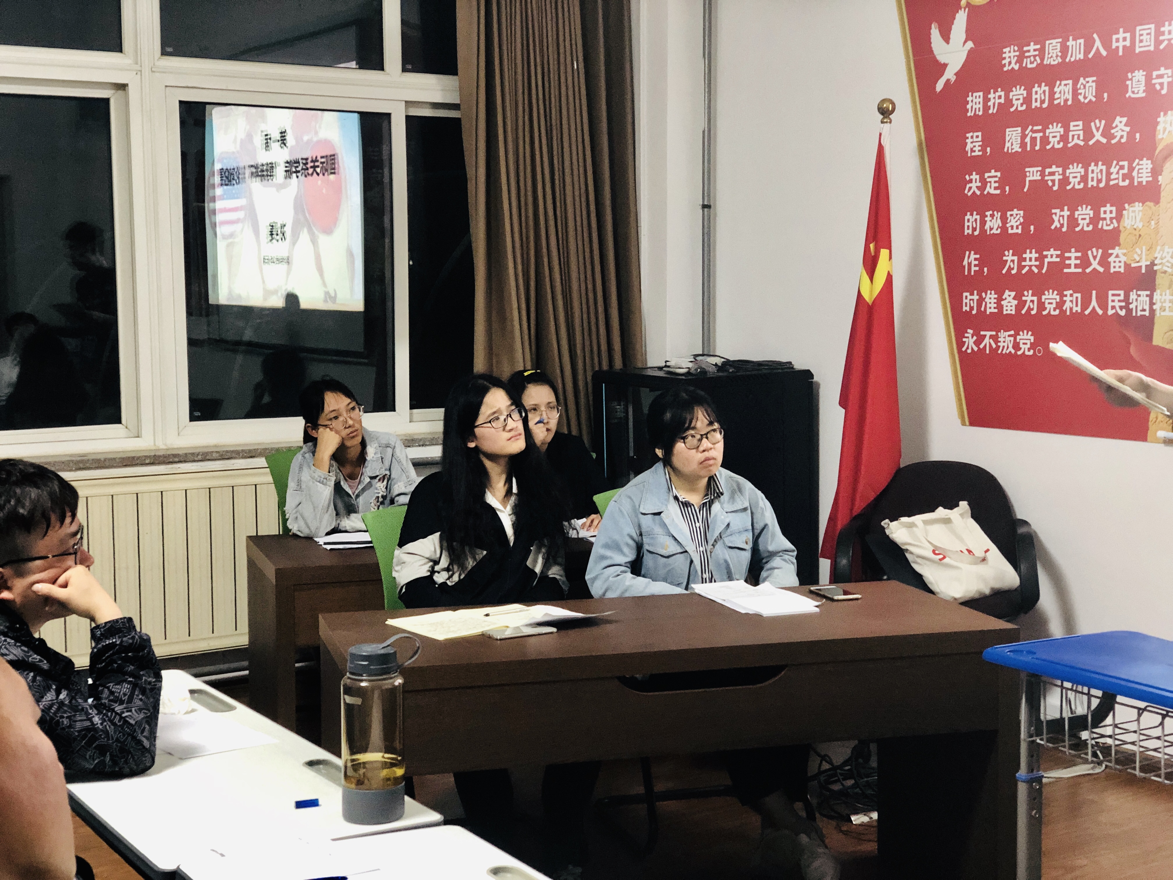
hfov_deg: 36.8
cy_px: 440
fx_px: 1762
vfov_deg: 28.0
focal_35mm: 52
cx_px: 586
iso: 160
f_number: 2.4
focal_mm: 6
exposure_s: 1/17
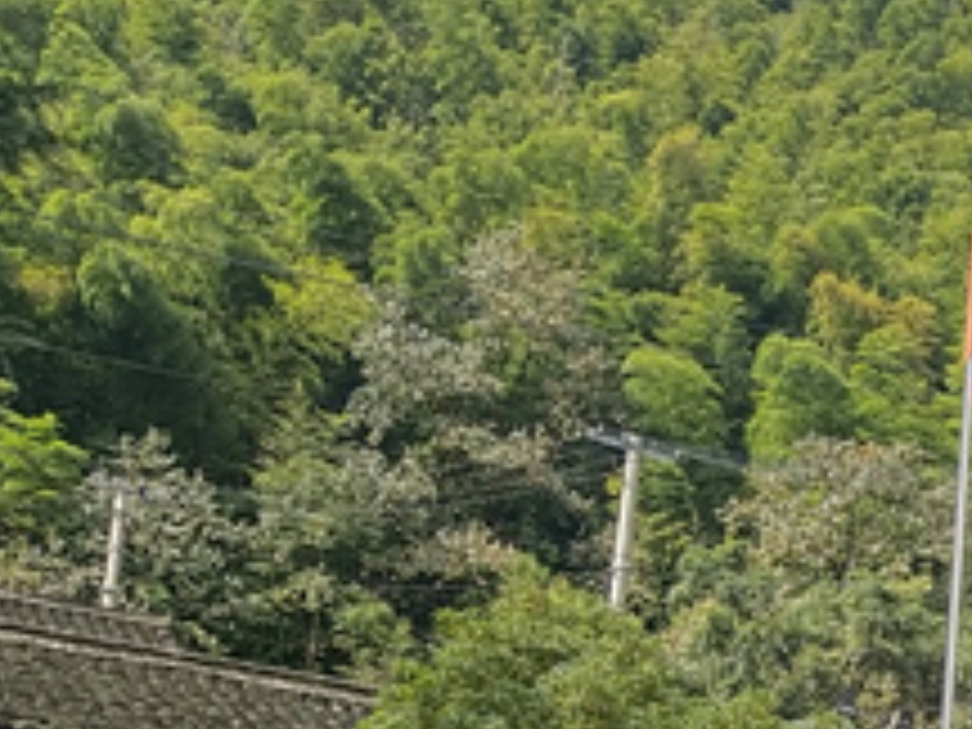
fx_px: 3117
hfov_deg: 16.1
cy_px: 972
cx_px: 1485
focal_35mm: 111
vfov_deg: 12.9
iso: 89
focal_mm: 3.95
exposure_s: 1/1629
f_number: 1.8
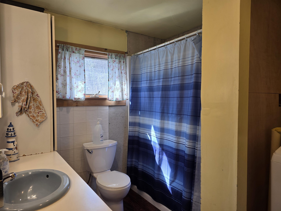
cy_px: 106
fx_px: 187
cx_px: 140
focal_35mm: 23
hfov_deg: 73.9
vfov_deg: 58.9
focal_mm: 6.3
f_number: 1.7
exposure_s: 1/120
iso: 50
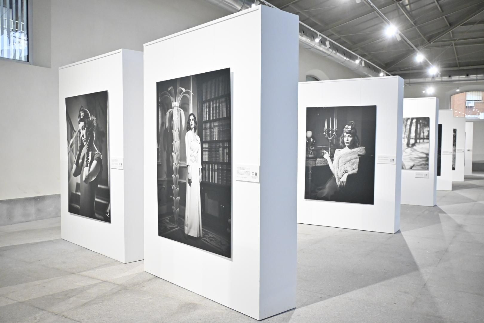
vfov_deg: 40.8
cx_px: 242
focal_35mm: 32
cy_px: 162
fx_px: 434
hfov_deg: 58.3
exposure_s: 1/200
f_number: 4
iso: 2500
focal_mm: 21.5
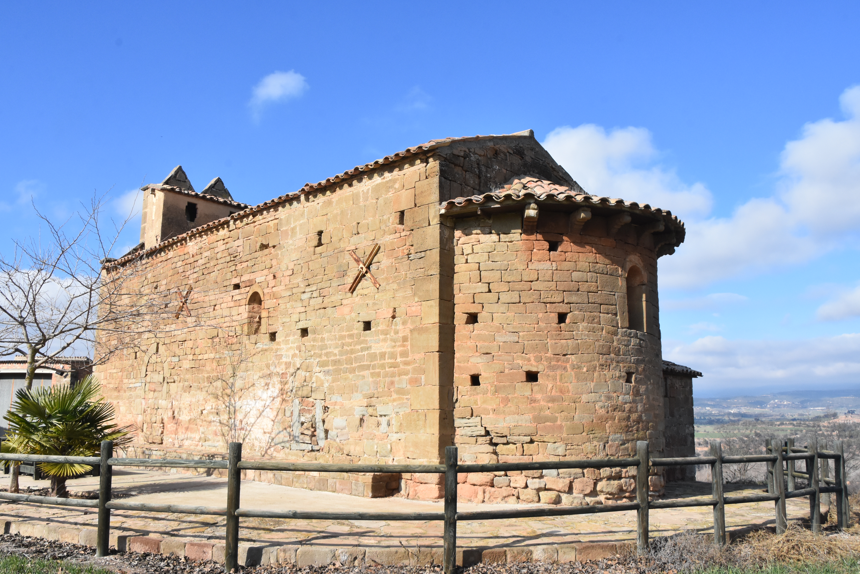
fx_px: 669
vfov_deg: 46.4
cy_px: 280
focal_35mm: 28
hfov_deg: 65.5
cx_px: 421
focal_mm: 18
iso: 1000
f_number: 14
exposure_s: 1/800
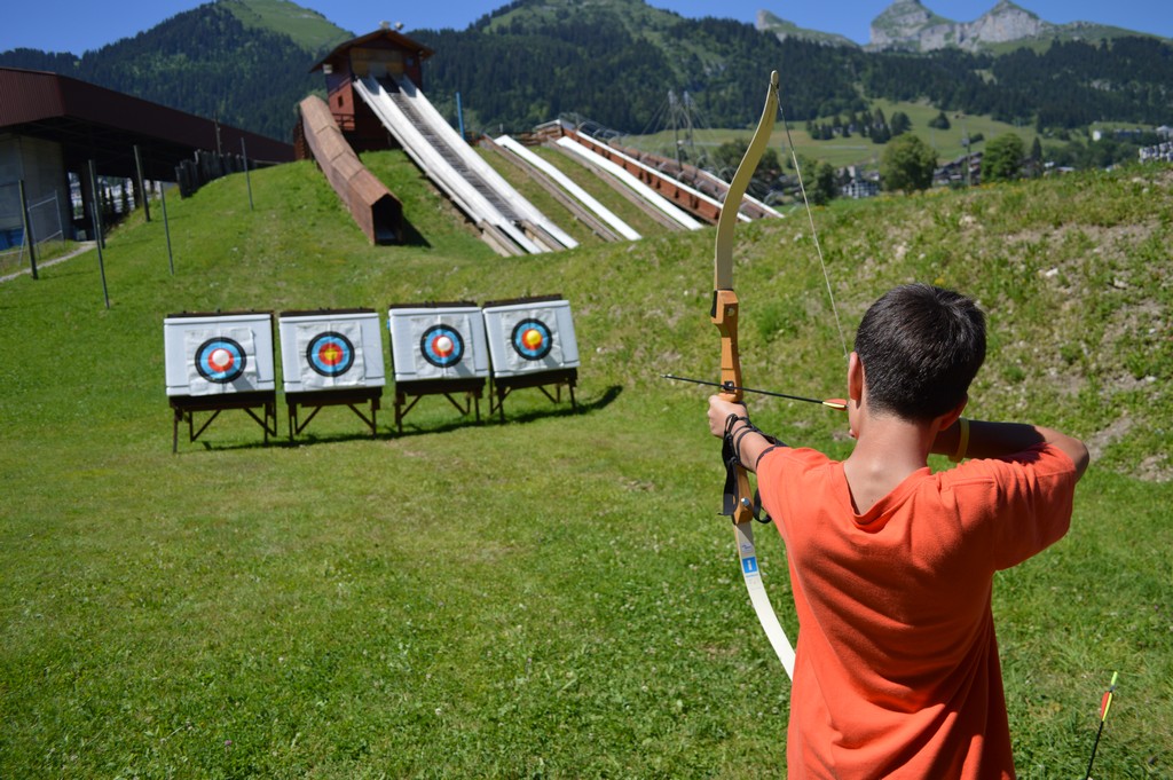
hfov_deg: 67.4
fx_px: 879
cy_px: 390
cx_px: 586
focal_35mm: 27
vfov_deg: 47.9
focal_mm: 18
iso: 100
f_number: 4
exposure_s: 1/1000
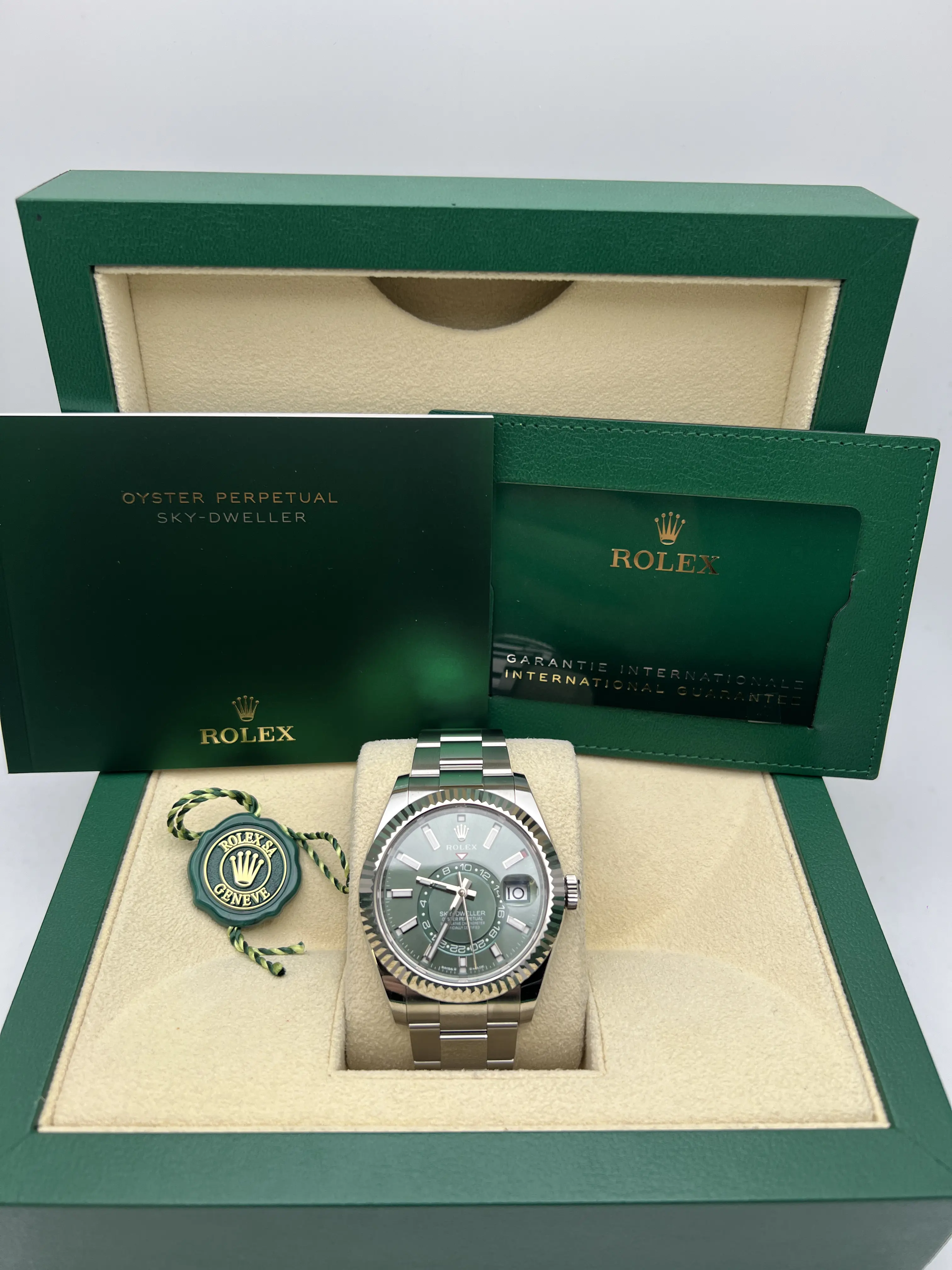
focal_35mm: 26
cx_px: 476
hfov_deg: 53.1
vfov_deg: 67.3
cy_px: 635
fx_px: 953
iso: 40
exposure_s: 1/284
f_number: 1.5
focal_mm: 5.7
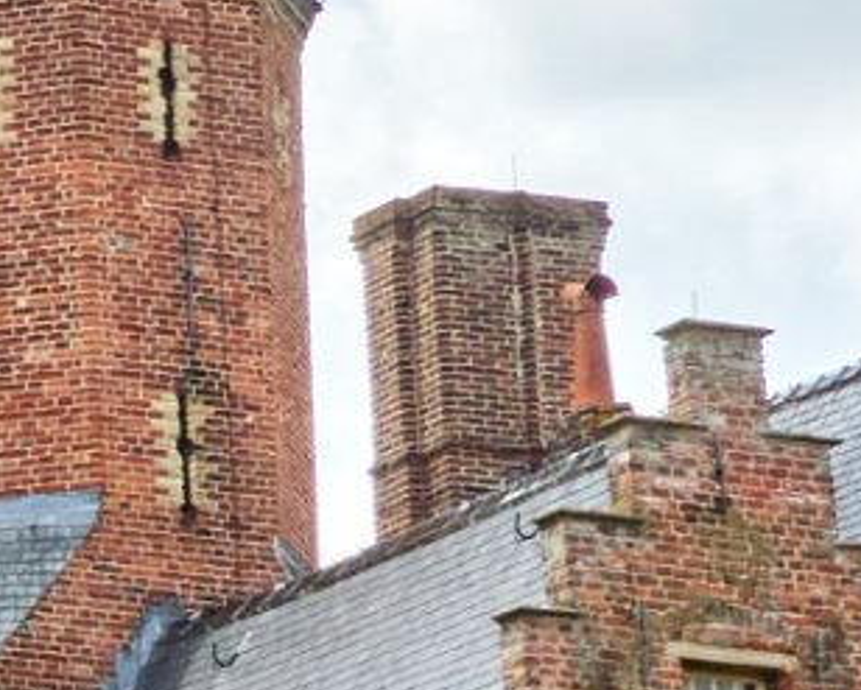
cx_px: -1076
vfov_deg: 5.8
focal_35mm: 265
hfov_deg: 6.9
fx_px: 6759
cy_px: 721
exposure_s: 1/250
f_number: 8
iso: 100
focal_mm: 12.51
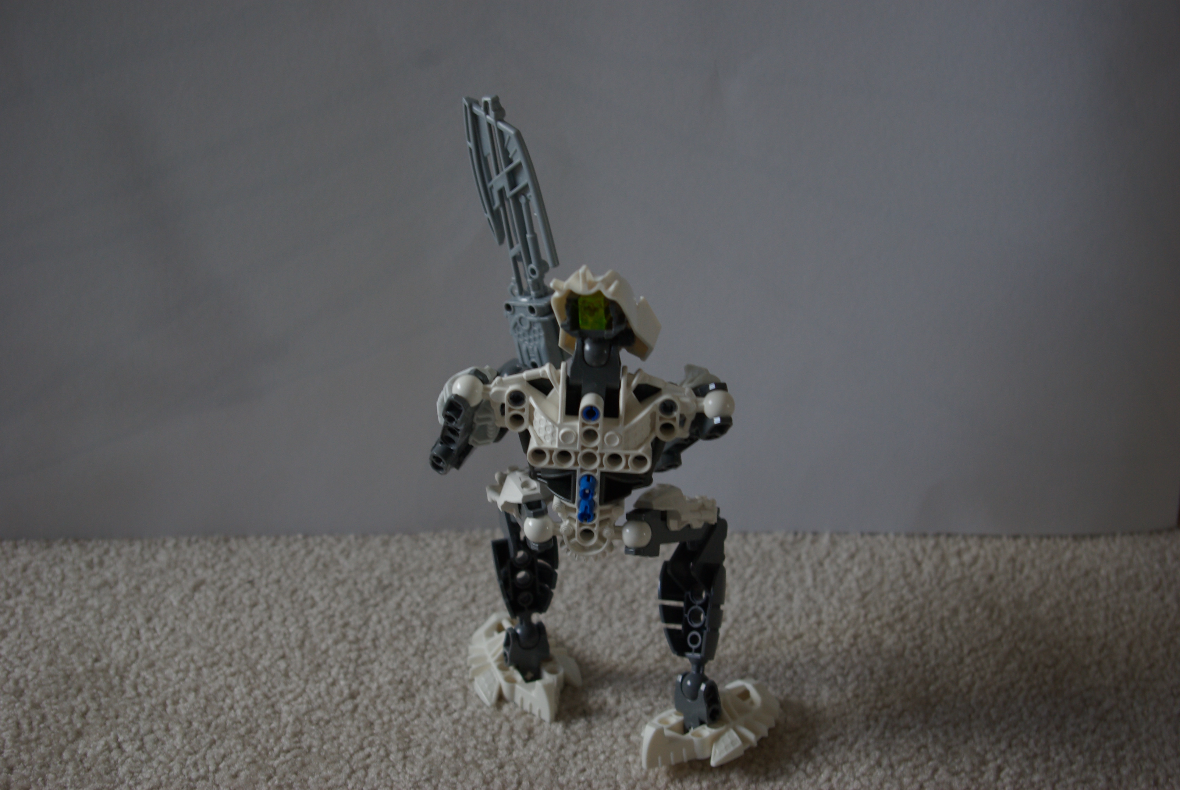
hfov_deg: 37.8
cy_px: 395
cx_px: 590
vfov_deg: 25.8
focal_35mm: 52
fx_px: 1723
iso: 200
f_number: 4.5
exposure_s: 1/45
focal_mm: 35
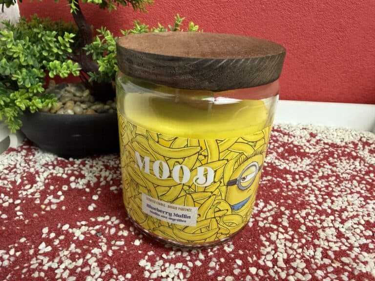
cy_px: 140
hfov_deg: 71.6
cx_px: 188
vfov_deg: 56.8
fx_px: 260
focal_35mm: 24
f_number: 2.2
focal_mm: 2.22
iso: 250
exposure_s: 1/50
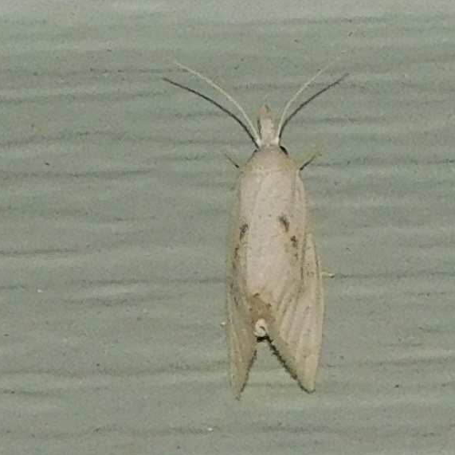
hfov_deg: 10.9
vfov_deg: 10.9
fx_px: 2379
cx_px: 251
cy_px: 228
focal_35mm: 160
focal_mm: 24.2
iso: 200
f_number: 5
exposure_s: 1/60
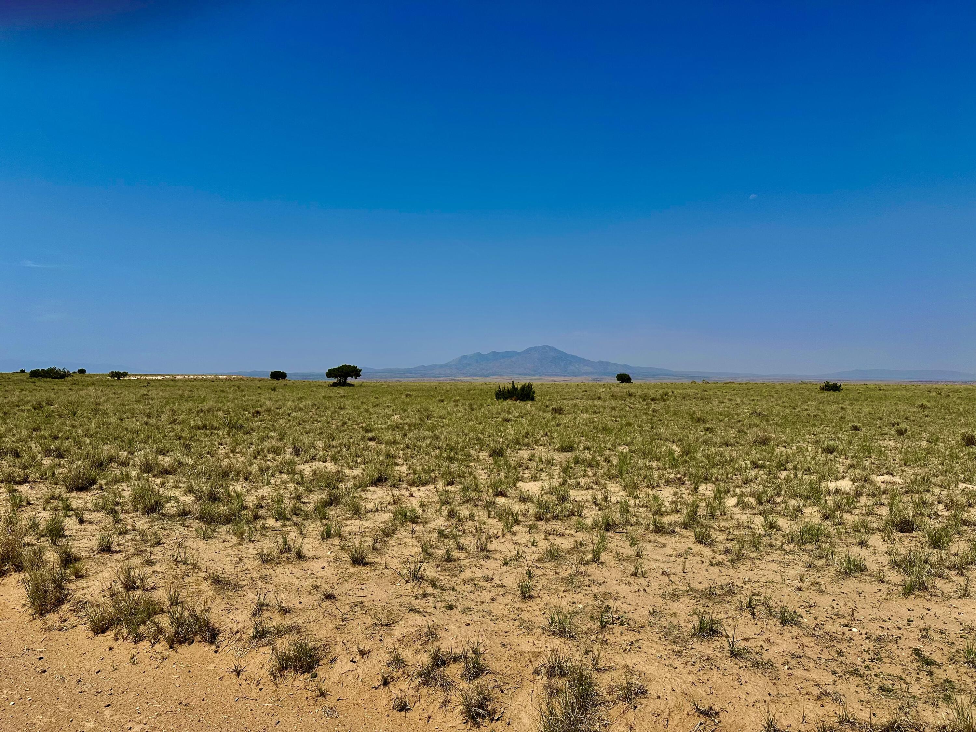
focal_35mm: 24
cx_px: 488
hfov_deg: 71.6
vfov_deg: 56.8
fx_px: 677
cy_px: 366
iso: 80
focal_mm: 6.86
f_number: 1.78
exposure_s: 1/10753
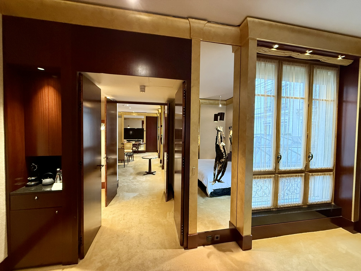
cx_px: 180
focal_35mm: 14
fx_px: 146
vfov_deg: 85.7
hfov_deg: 102.1
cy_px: 136
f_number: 2.2
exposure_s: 1/50
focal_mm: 2.22
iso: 400
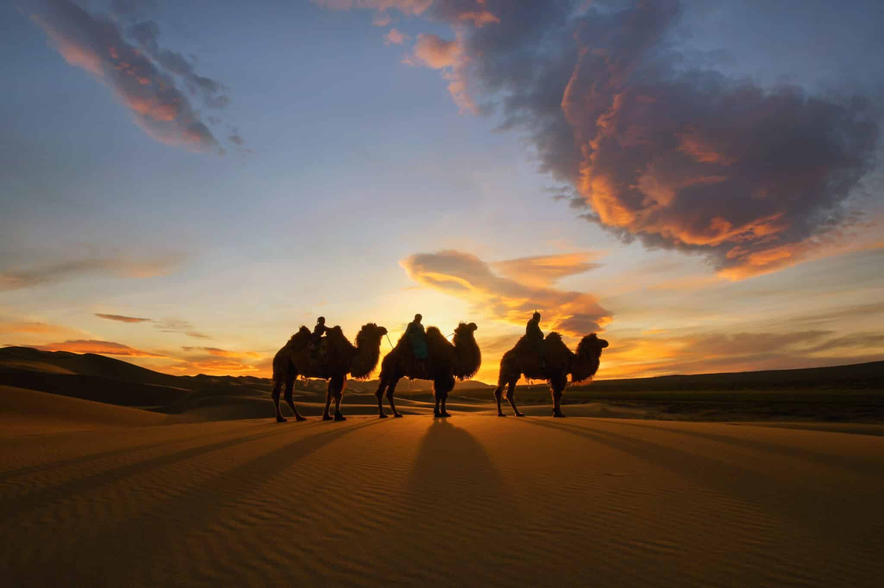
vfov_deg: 61.8
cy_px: 294
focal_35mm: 20
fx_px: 491
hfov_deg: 84.0
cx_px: 442
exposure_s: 1/400
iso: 160
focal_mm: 20
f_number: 16
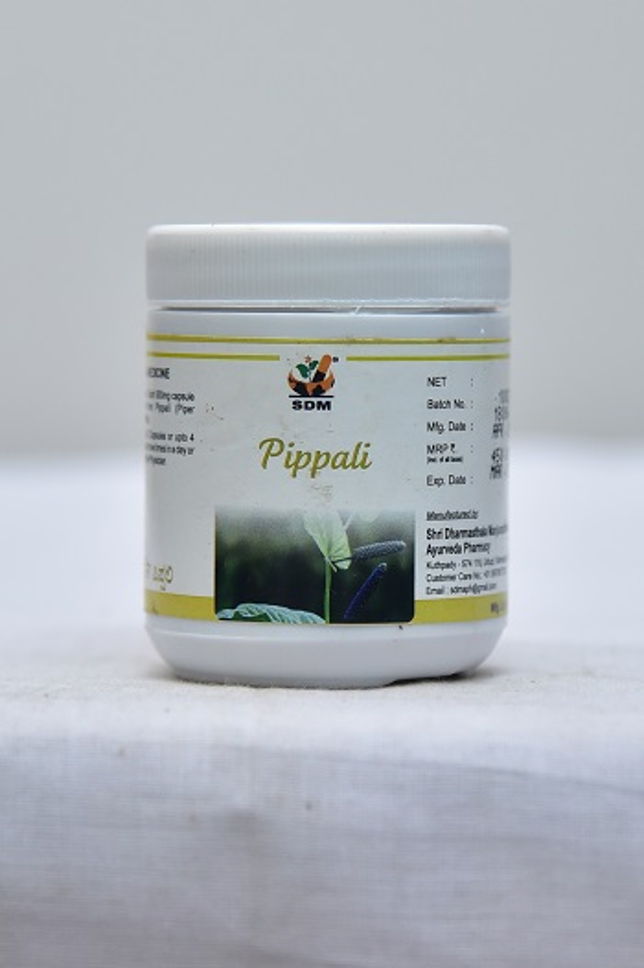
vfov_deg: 18.6
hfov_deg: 12.4
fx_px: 2955
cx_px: 322
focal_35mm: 110
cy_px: 484
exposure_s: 1/125
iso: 1600
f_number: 4
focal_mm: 110
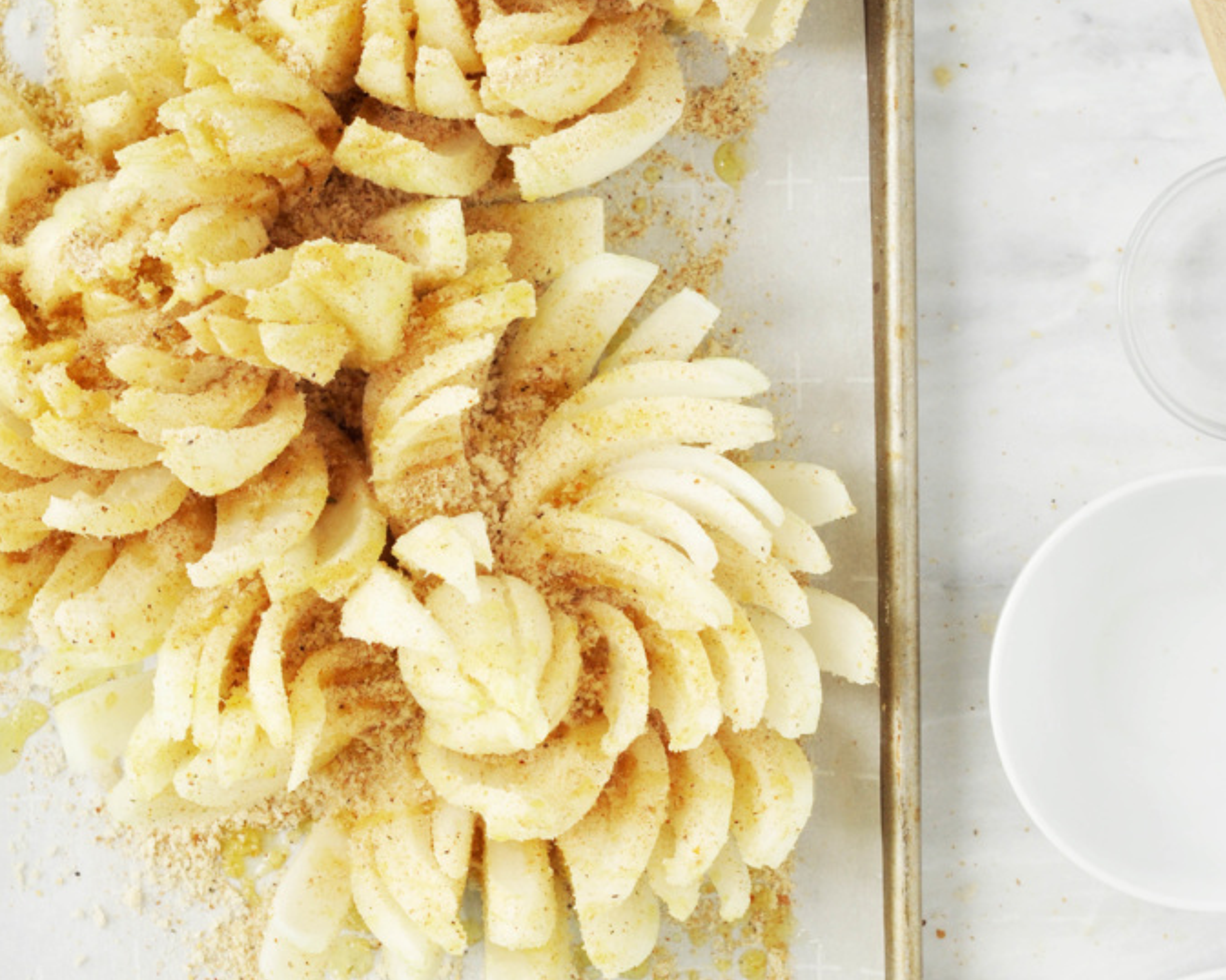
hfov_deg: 17.9
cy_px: 732
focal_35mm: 107
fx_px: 3881
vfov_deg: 14.3
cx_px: 616
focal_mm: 50
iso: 200
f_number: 6.3
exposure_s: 1/125
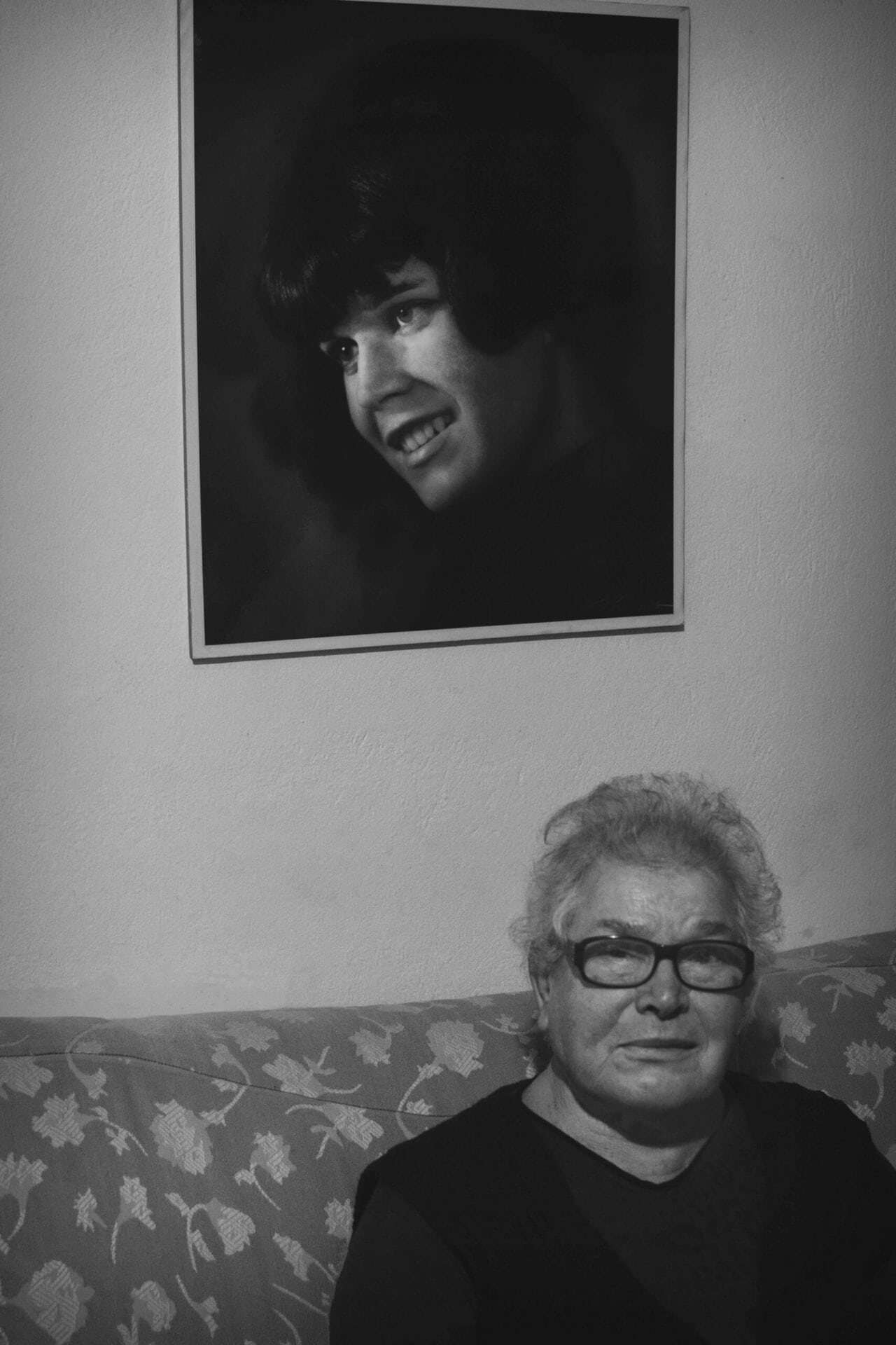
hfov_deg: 25.8
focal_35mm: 52
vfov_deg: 37.9
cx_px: 448
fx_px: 1960
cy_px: 672
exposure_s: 1/60
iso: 800
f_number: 3.5
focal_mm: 35
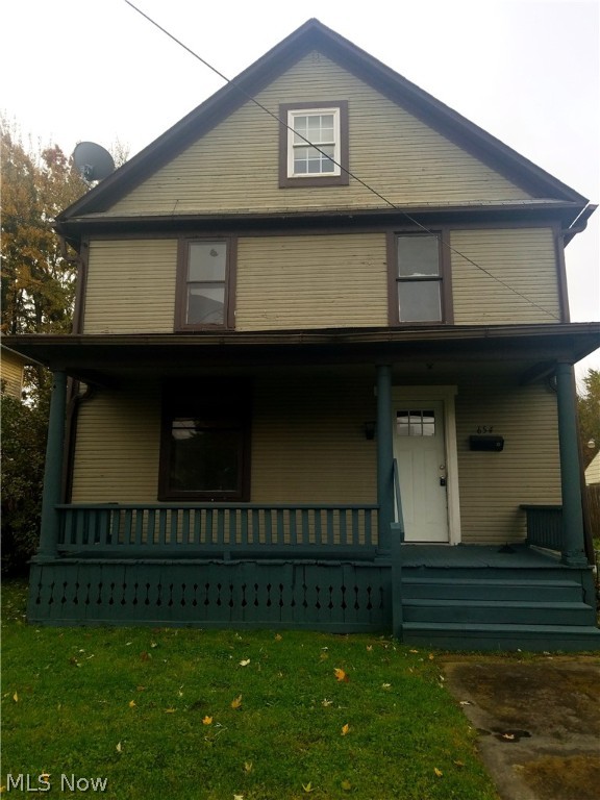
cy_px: 400
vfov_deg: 67.3
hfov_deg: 53.1
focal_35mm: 26
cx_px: 300
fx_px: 601
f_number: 1.7
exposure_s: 1/616
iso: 50
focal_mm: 4.2
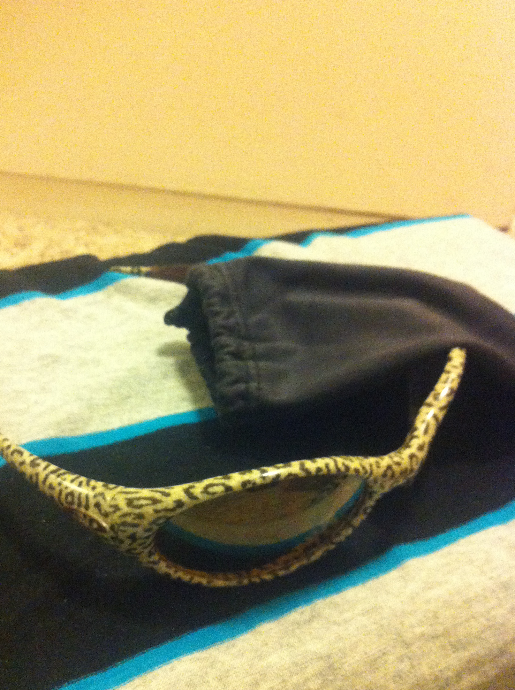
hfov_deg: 34.2
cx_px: 215
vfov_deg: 44.7
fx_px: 835
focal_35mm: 42
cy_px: 392
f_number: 2.8
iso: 500
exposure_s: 1/15
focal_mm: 3.85
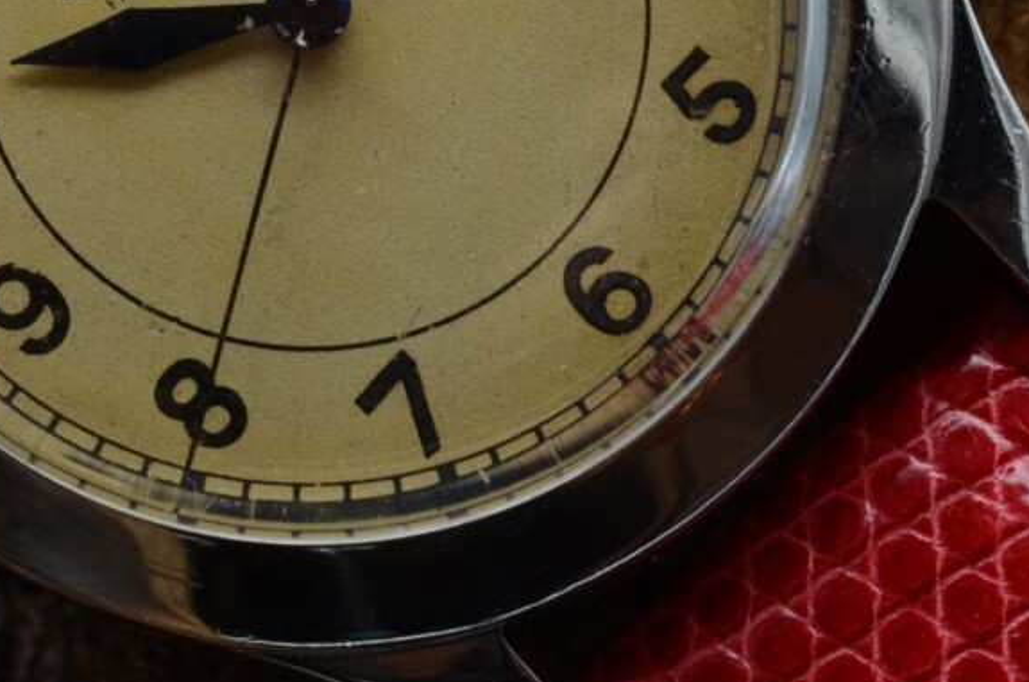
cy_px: 50
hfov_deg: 9.4
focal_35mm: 219
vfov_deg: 6.2
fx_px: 6248
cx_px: 256
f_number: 11
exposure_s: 1/30
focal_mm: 60
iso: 500
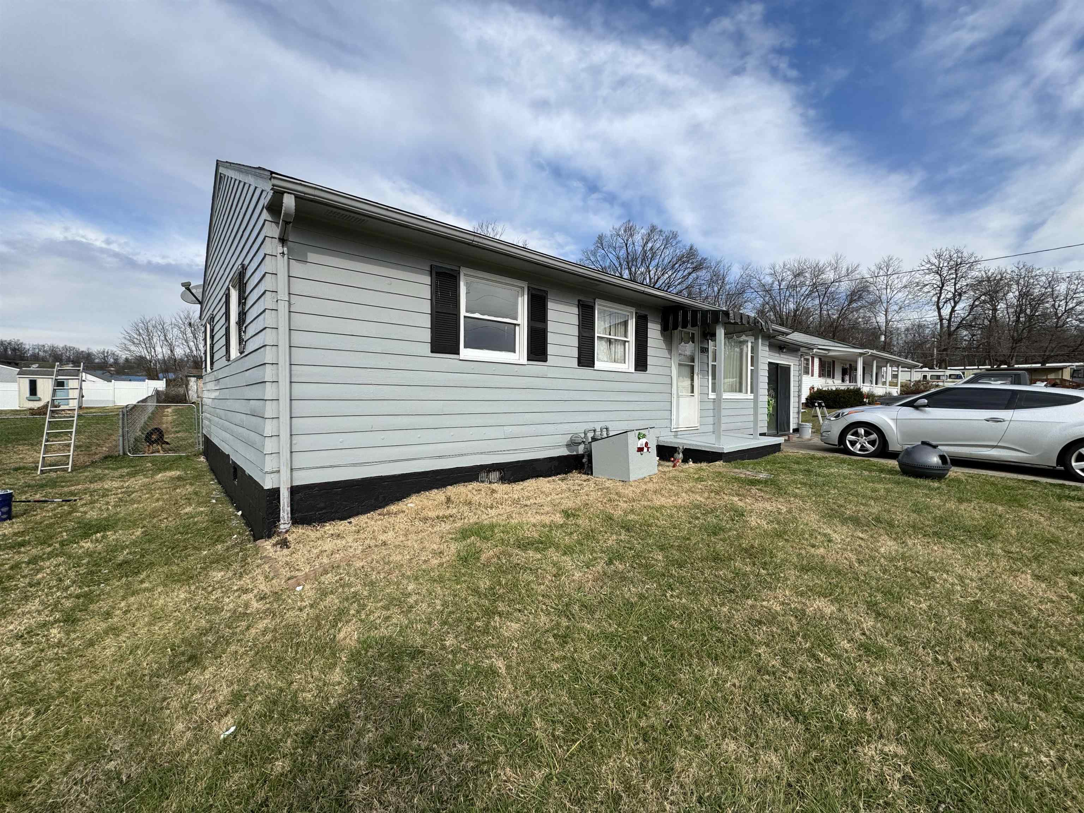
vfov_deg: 85.7
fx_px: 438
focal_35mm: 14
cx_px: 542
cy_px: 406
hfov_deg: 102.1
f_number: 2.2
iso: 50
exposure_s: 1/1449
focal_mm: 2.22
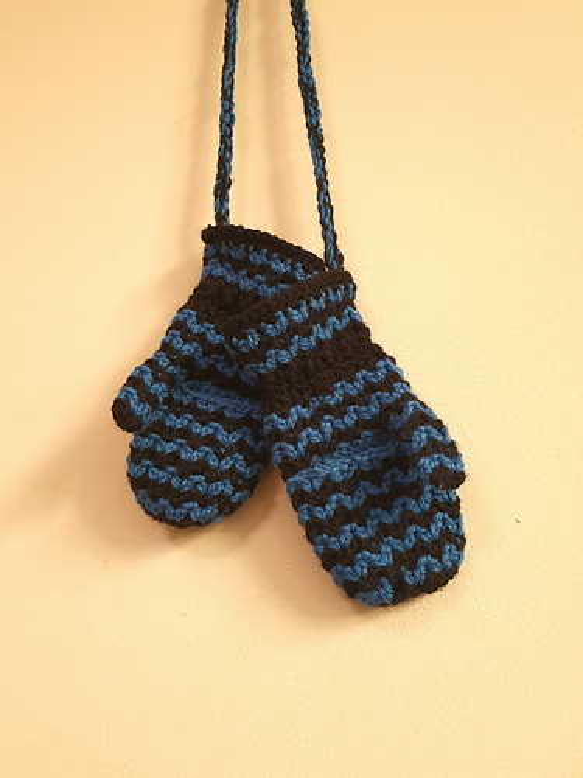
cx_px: 292
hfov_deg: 53.1
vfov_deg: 67.3
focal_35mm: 26
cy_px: 389
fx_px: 584
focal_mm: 4.3
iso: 250
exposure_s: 1/40
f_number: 2.4
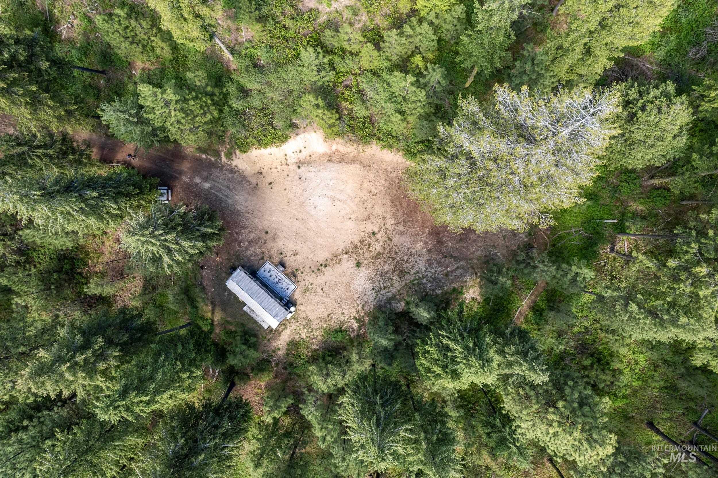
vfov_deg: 57.2
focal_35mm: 22
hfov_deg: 78.6
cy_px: 239
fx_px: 439
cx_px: 359
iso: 100
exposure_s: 1/500
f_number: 2.8
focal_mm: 8.38
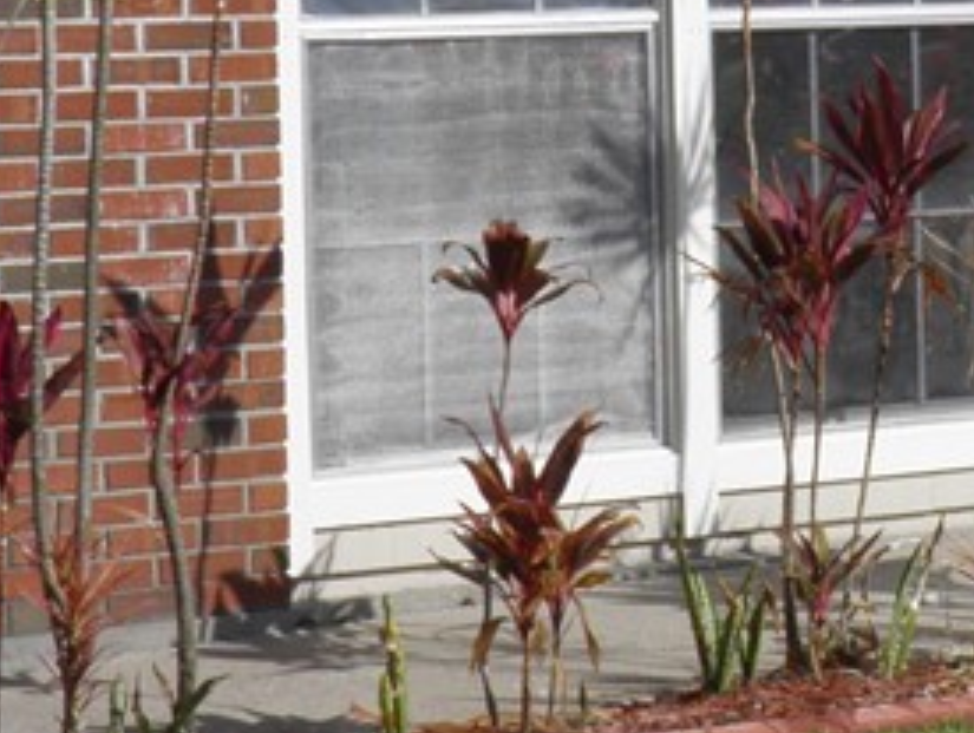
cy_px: 110
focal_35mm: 145
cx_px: 1034
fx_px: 4085
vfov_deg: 10.2
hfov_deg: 13.4
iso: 50
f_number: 5.7
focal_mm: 7.1
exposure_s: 1/400
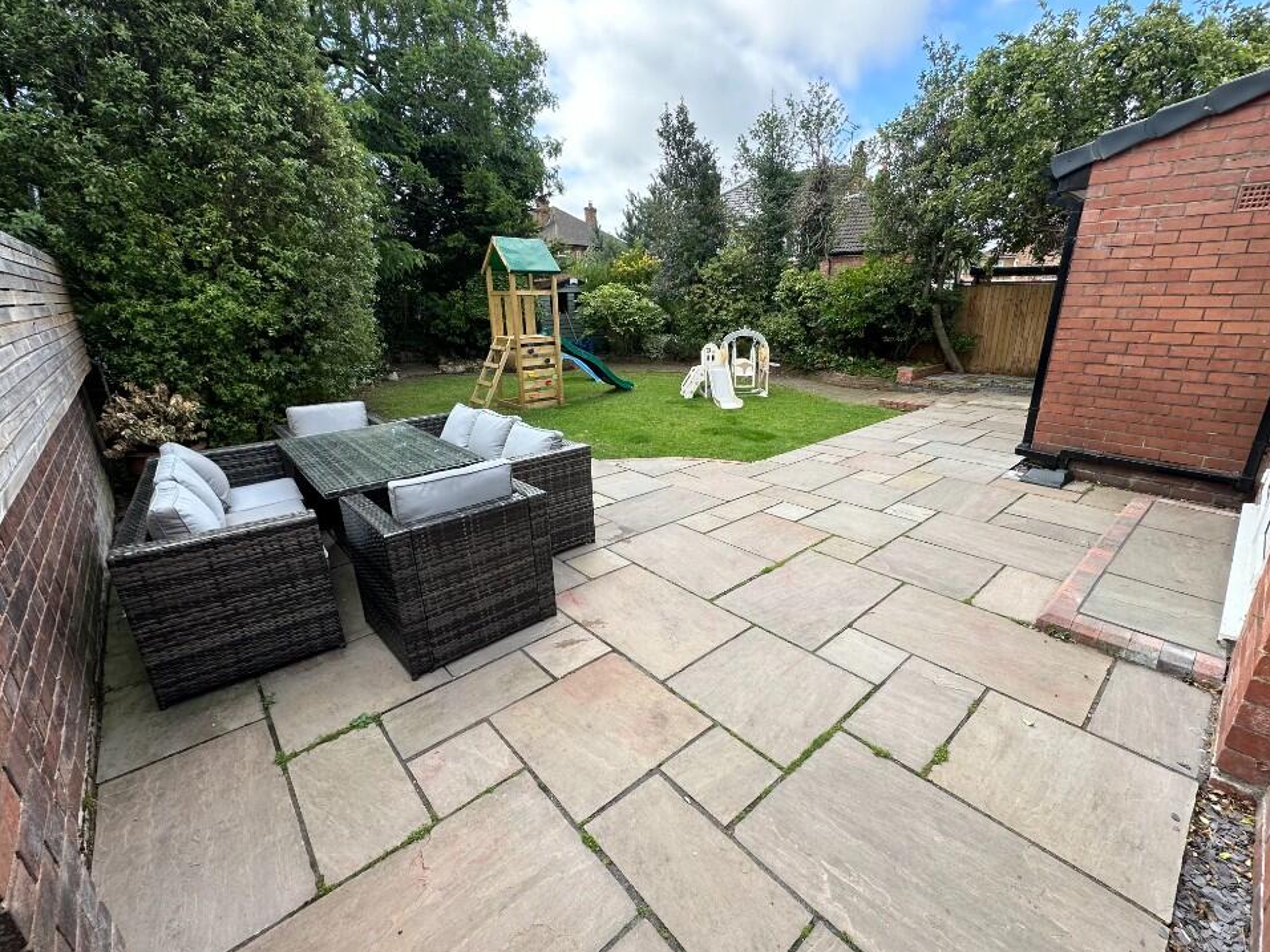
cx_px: 658
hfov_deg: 98.1
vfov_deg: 81.7
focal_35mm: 15
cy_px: 482
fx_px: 550
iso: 40
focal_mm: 2.22
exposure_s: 1/483
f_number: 2.2
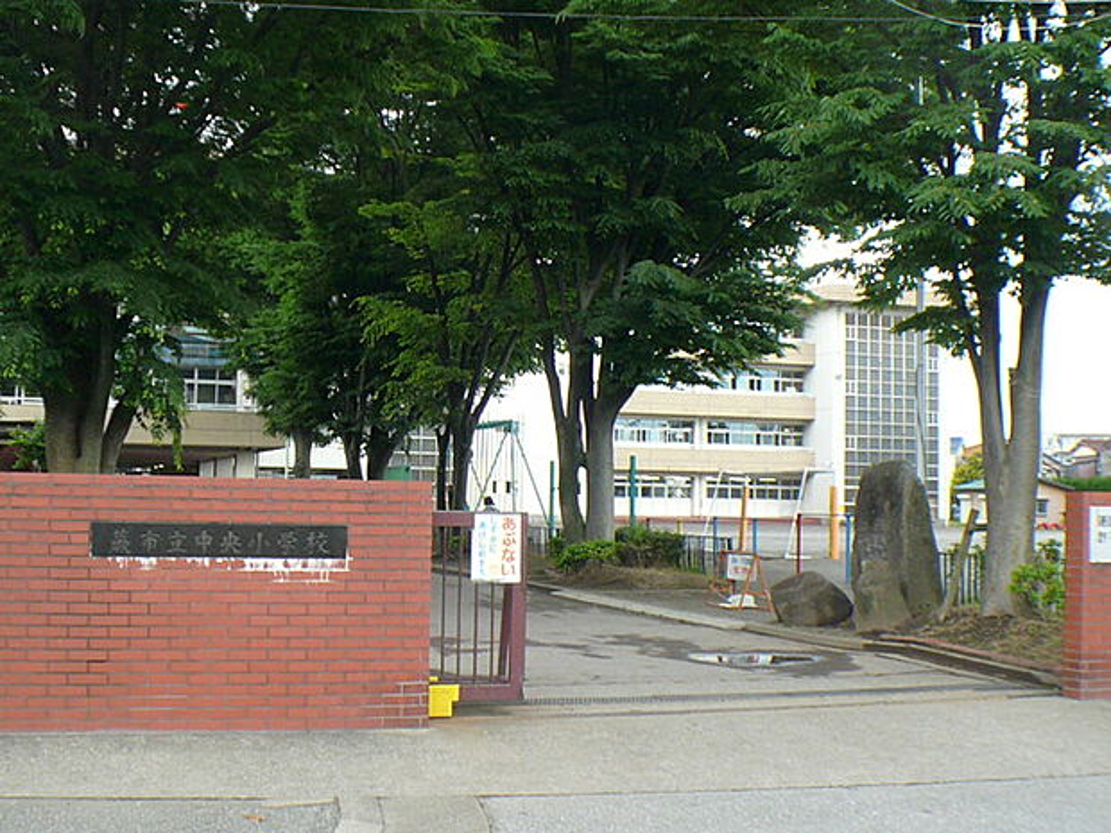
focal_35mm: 74
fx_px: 2375
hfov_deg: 26.3
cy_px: 416
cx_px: 556
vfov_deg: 19.9
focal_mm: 8.1
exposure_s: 1/100
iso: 100
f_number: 3.6
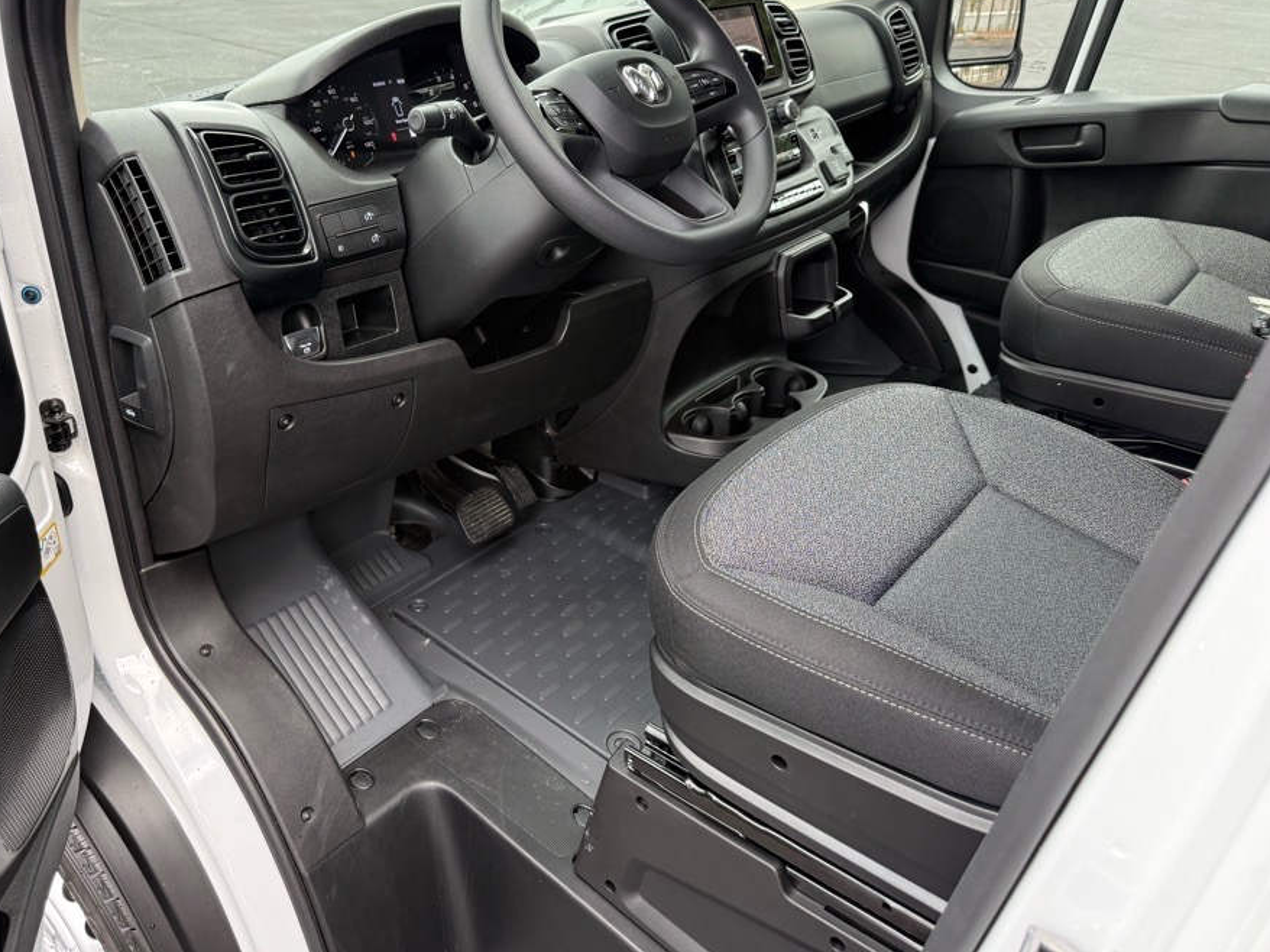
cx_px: 535
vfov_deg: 49.6
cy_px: 421
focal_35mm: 28
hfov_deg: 63.1
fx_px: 1027
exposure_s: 1/243
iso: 125
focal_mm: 6.76
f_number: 1.78
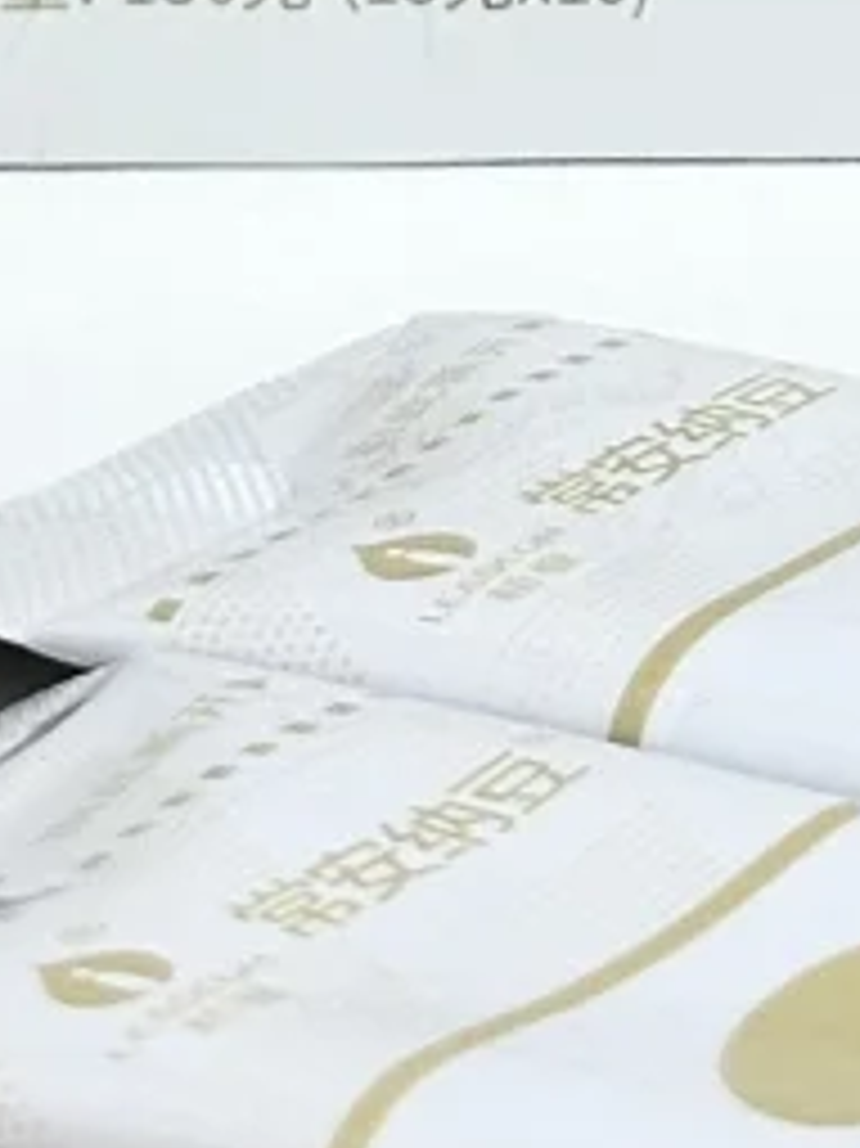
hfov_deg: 5.4
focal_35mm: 271
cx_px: 1306
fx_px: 8984
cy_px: -1868
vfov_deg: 6.8
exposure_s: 1/50
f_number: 1.78
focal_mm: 6.86
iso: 80
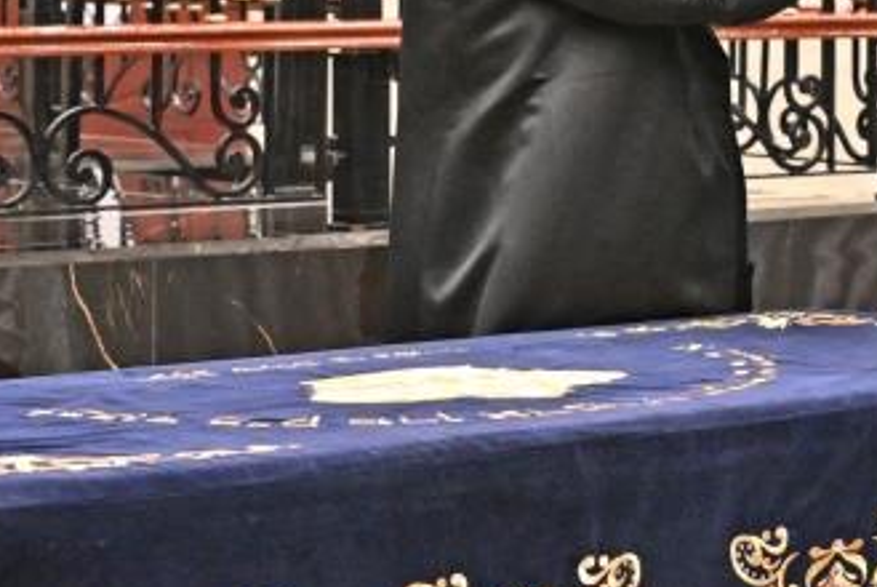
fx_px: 3487
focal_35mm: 143
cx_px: 1042
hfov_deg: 13.9
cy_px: -129
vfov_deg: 9.5
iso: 1250
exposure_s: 1/400
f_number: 4
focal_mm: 31
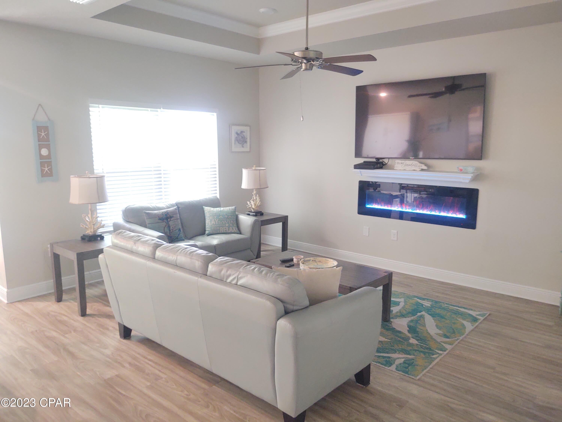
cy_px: 211
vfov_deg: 51.4
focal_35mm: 27
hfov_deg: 65.3
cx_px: 281
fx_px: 438
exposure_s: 1/24
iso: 422
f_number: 1.7
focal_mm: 4.75
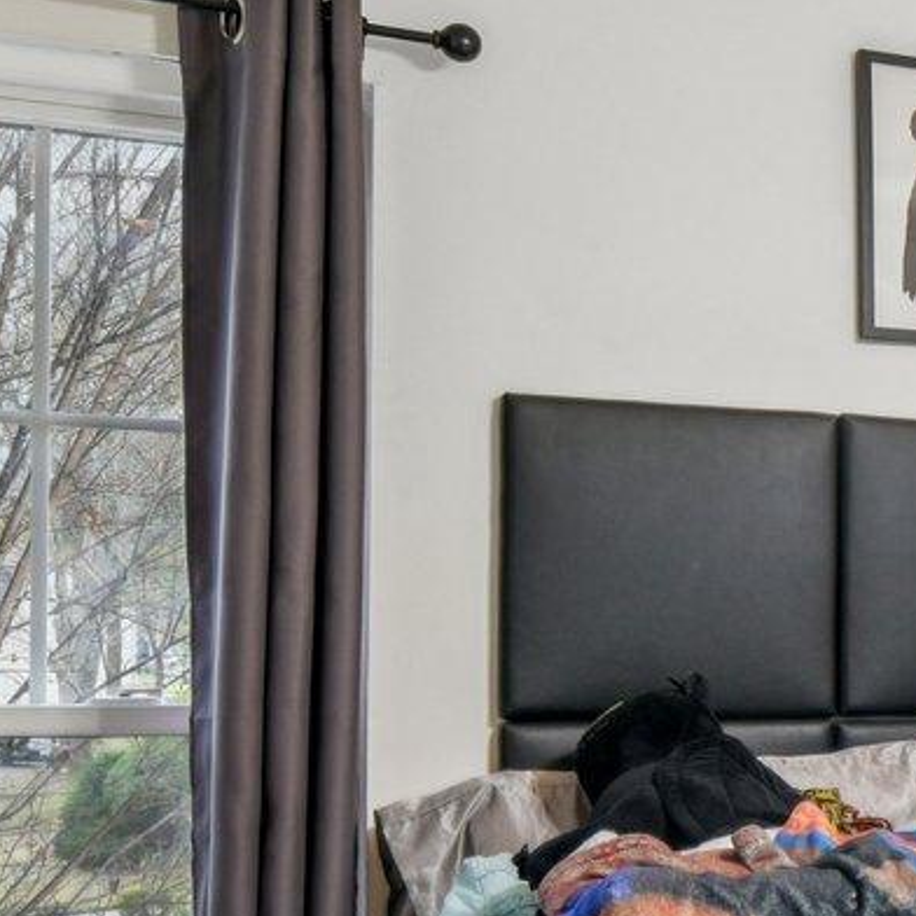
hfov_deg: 20.0
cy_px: 655
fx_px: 2126
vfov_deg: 24.1
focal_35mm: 71
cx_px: 1474
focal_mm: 16
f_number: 8
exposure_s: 1/10
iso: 400
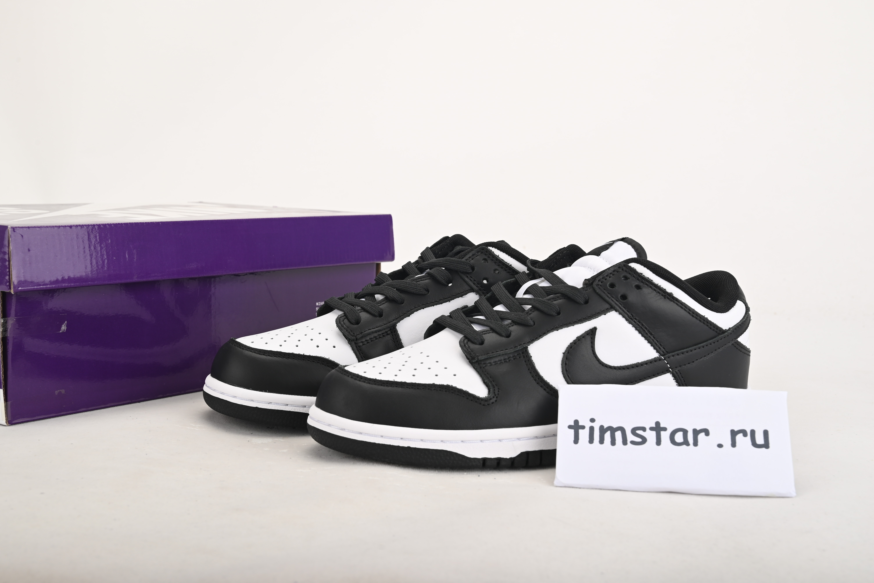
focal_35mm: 46
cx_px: 437
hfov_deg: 42.7
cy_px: 292
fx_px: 1117
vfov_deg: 29.3
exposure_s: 1/200
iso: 100
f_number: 11
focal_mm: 46
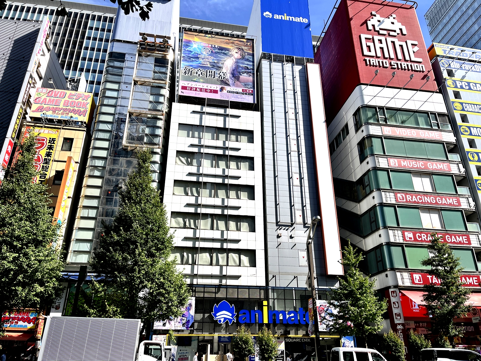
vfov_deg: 53.1
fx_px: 361
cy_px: 180
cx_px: 240
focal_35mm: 26
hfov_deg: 67.3
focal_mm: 5.1
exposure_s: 1/3521
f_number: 1.6
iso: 50
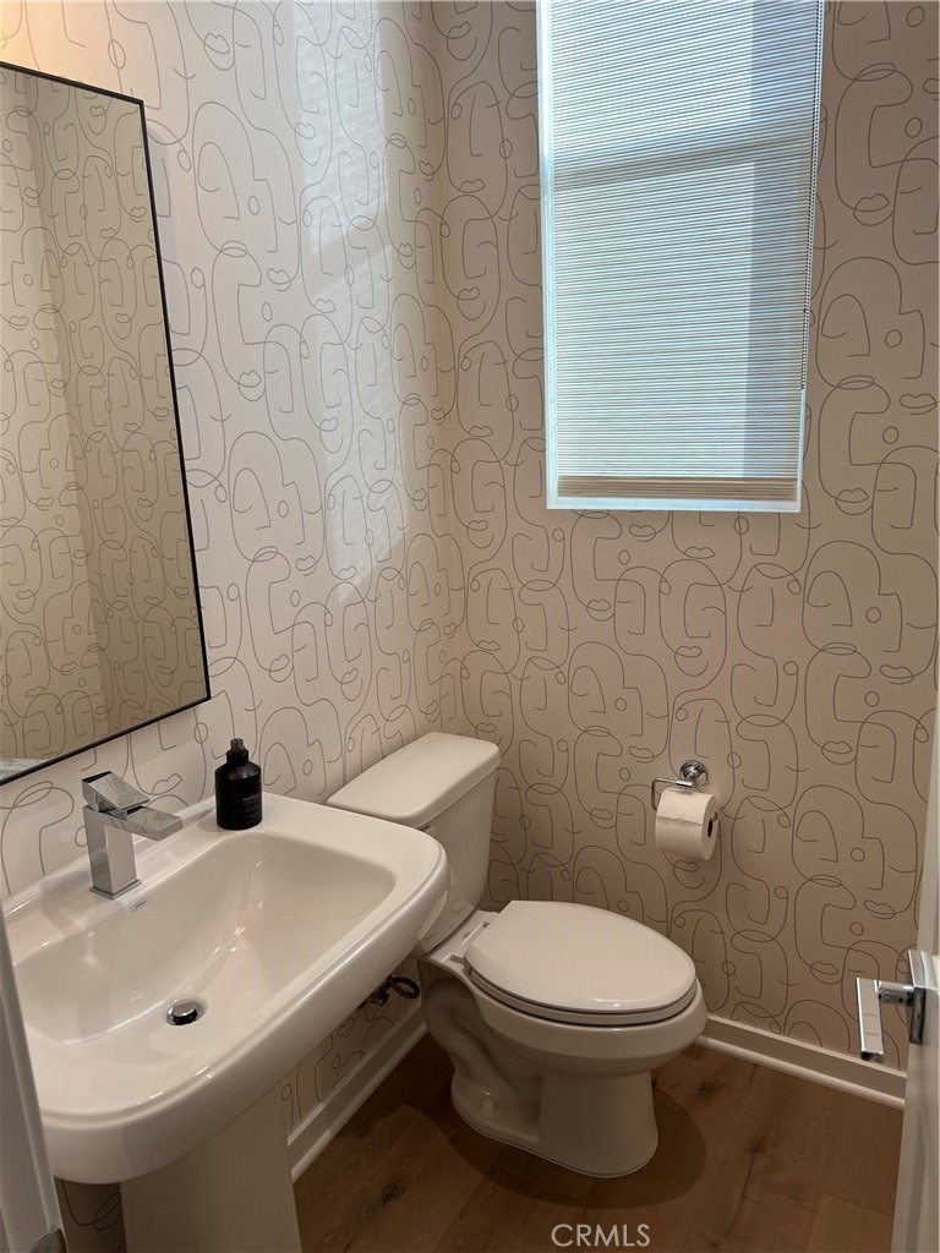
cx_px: 470
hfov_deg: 53.1
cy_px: 626
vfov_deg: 67.3
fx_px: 941
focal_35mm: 26
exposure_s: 1/142
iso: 32
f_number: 1.5
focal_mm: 5.7
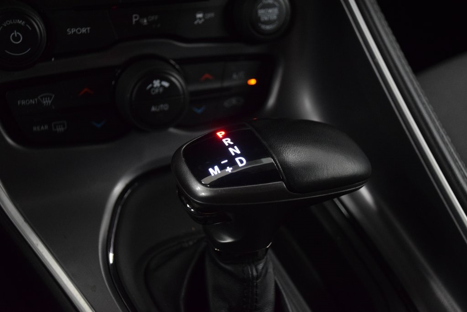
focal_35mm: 60
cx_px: 234
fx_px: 778
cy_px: 156
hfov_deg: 33.4
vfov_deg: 22.6
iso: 3200
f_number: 4.5
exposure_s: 1/80
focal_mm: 40
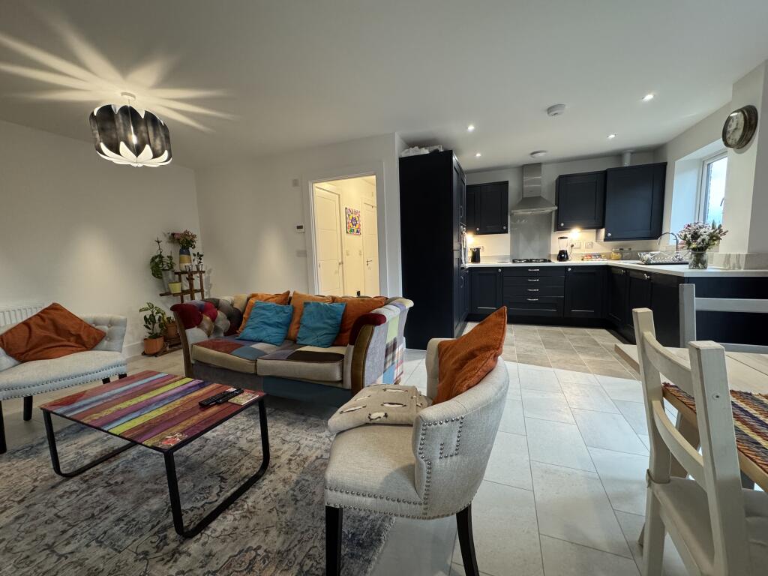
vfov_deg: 85.7
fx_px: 311
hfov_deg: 102.1
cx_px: 384
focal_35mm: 14
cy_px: 288
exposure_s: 1/50
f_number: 2.2
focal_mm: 2.22
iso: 320
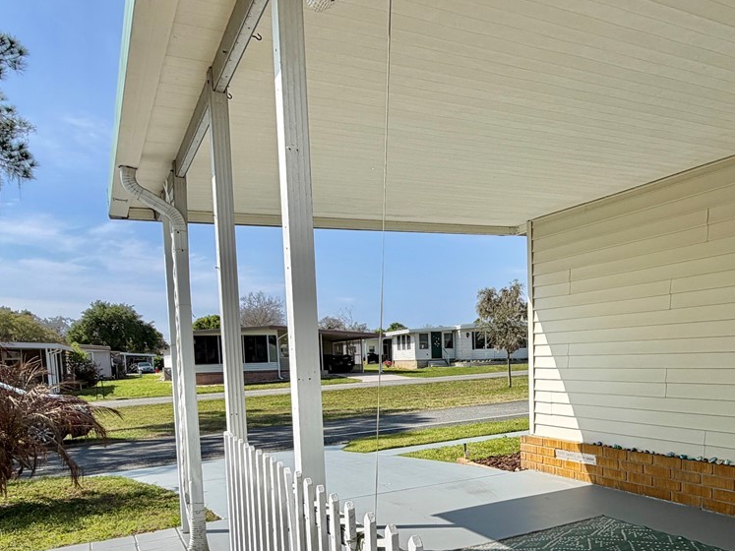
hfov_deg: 58.8
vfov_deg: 45.2
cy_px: 412
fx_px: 637
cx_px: 479
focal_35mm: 30
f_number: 2.2
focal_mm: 2.22
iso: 20
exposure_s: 1/1033
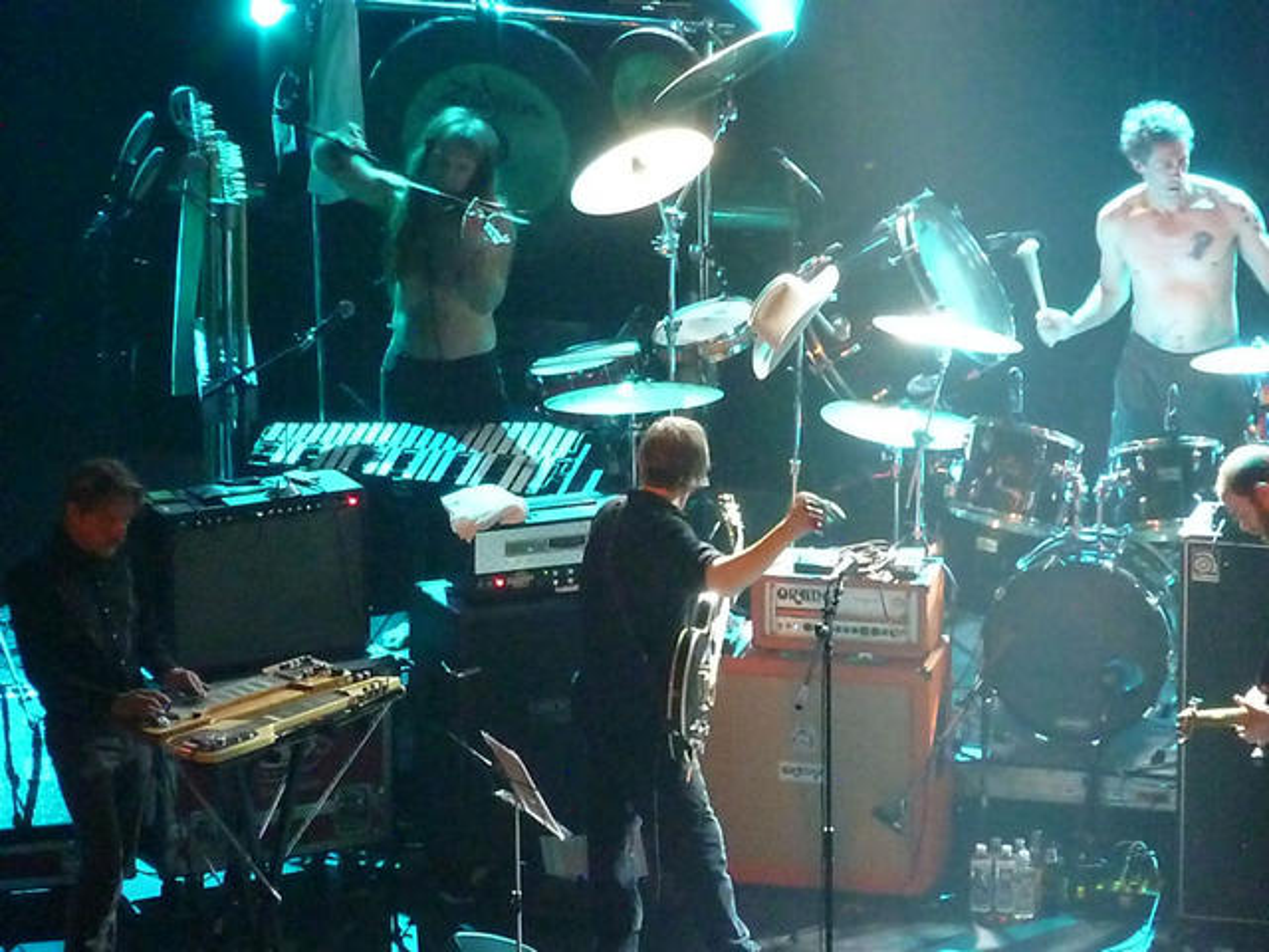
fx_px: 10448
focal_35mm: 285
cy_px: 476
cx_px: 634
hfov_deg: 7.0
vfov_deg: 5.2
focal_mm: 51
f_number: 5.7
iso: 3200
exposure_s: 1/30
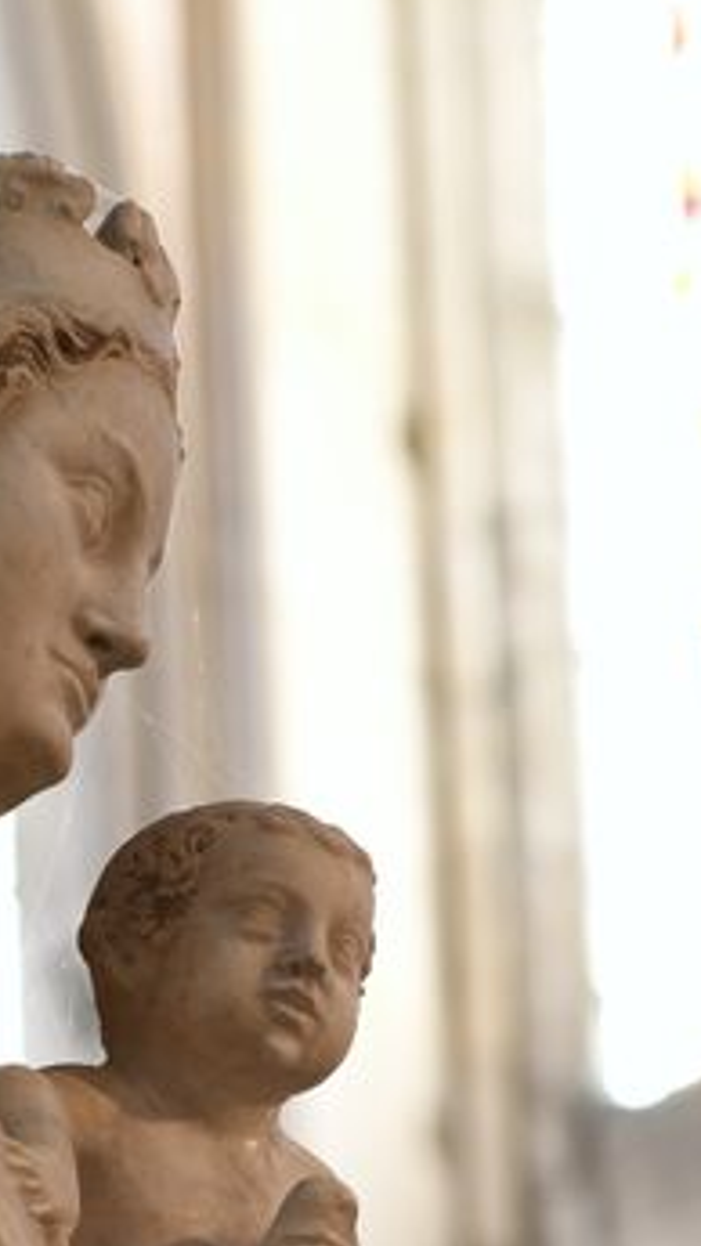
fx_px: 12659
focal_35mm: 383
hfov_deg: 3.2
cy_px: 1250
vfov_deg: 5.6
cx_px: 117
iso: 64
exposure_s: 2
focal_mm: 180
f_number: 9
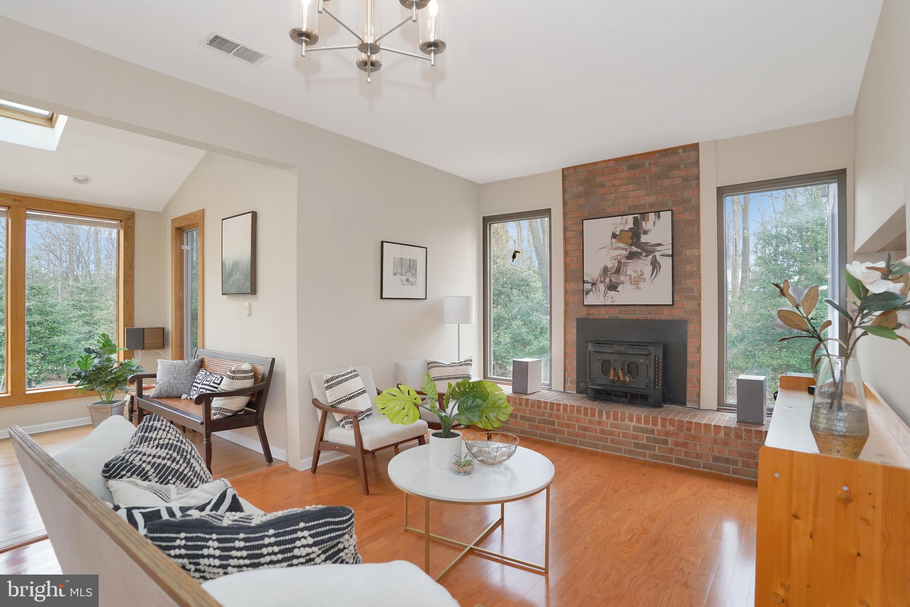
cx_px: 455
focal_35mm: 17
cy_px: 304
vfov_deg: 70.4
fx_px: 430
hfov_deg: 93.3
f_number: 4
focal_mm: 17
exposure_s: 1/160
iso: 1000
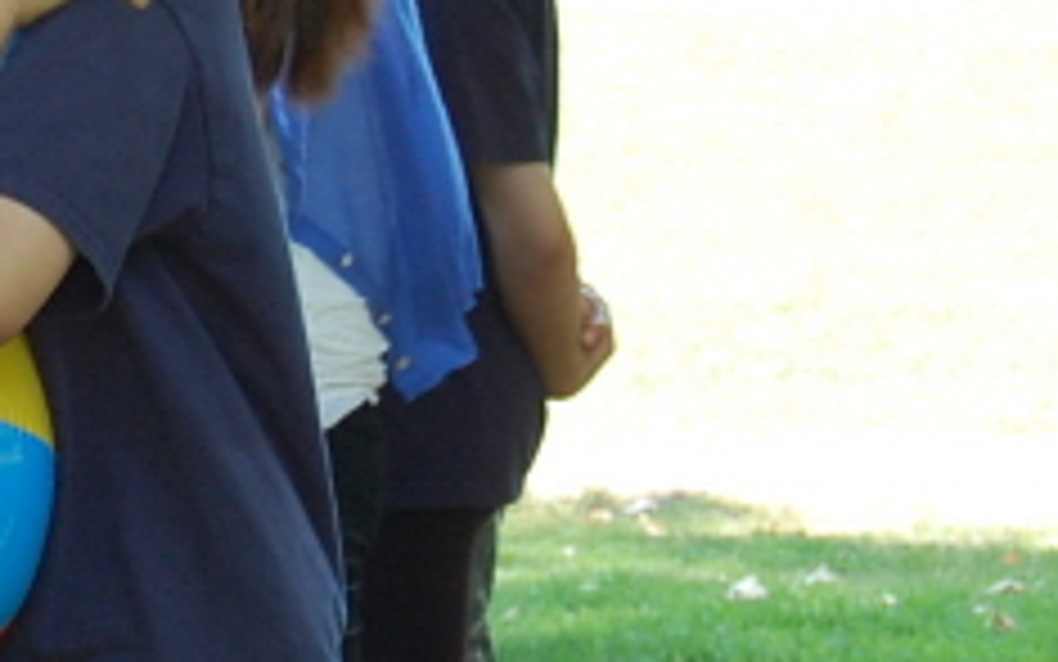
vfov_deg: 4.1
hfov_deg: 6.5
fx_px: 9285
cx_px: -261
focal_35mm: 322
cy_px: -122
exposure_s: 1/80
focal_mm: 55
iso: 400
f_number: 9
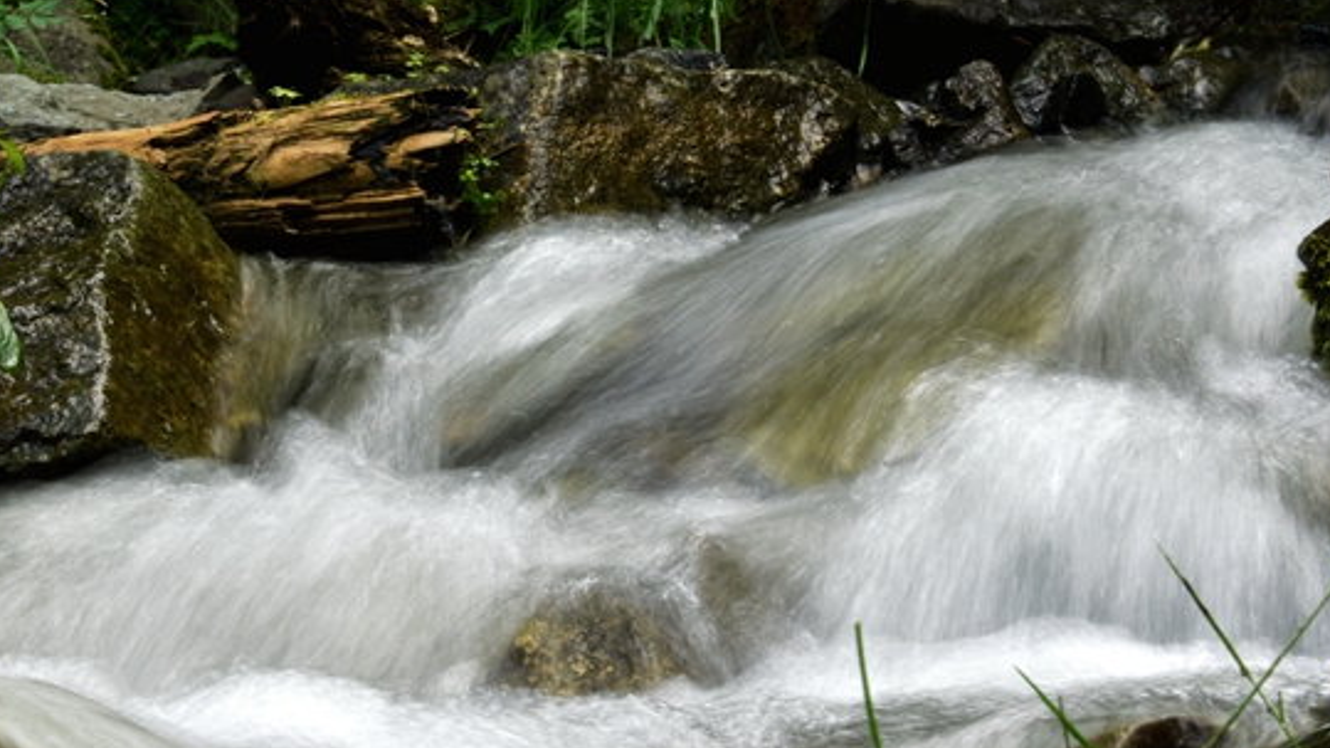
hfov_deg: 12.3
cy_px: 552
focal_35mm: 175
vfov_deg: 6.9
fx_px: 6171
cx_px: 617
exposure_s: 1/6
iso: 64
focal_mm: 90
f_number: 25
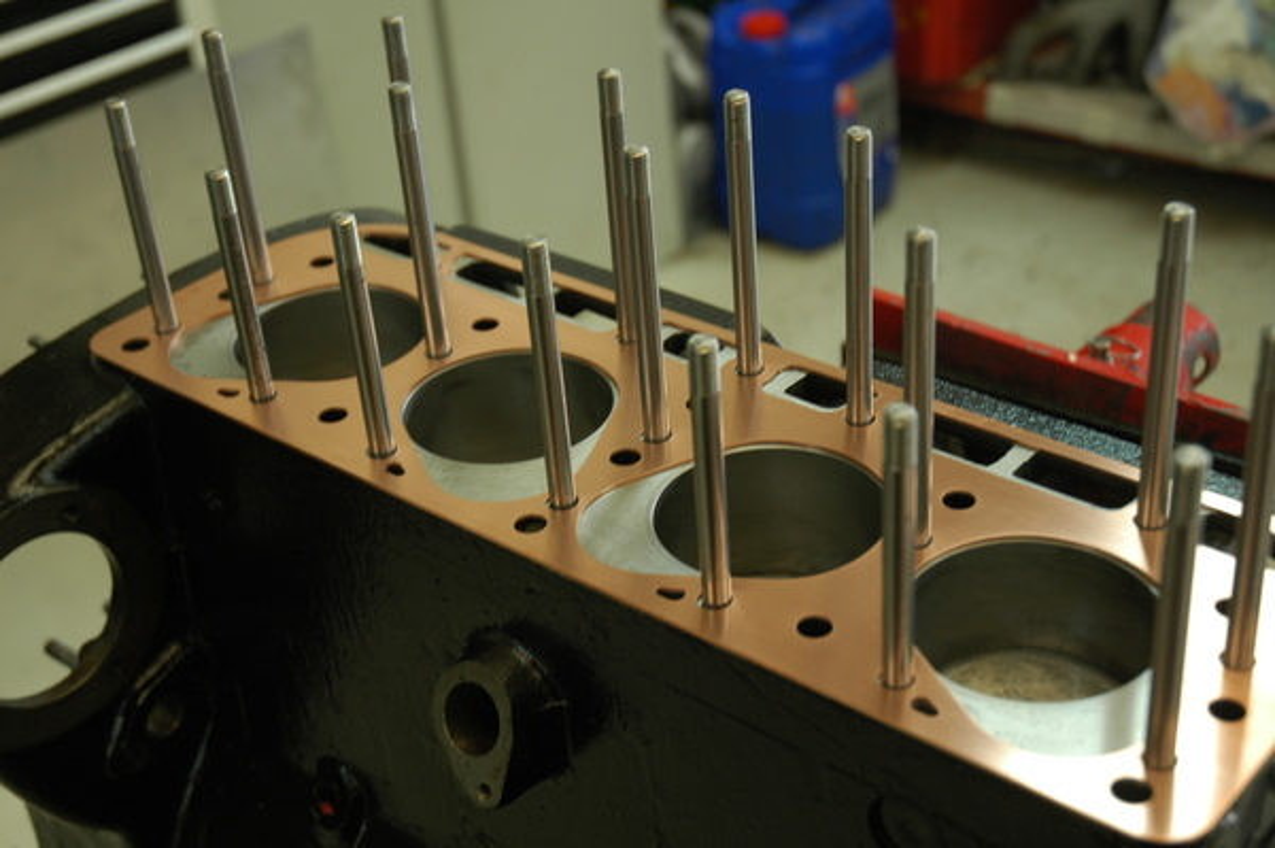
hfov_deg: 37.9
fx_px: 1858
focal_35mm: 52
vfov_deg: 25.7
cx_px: 638
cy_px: 424
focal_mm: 35
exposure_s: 1/30
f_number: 4.5
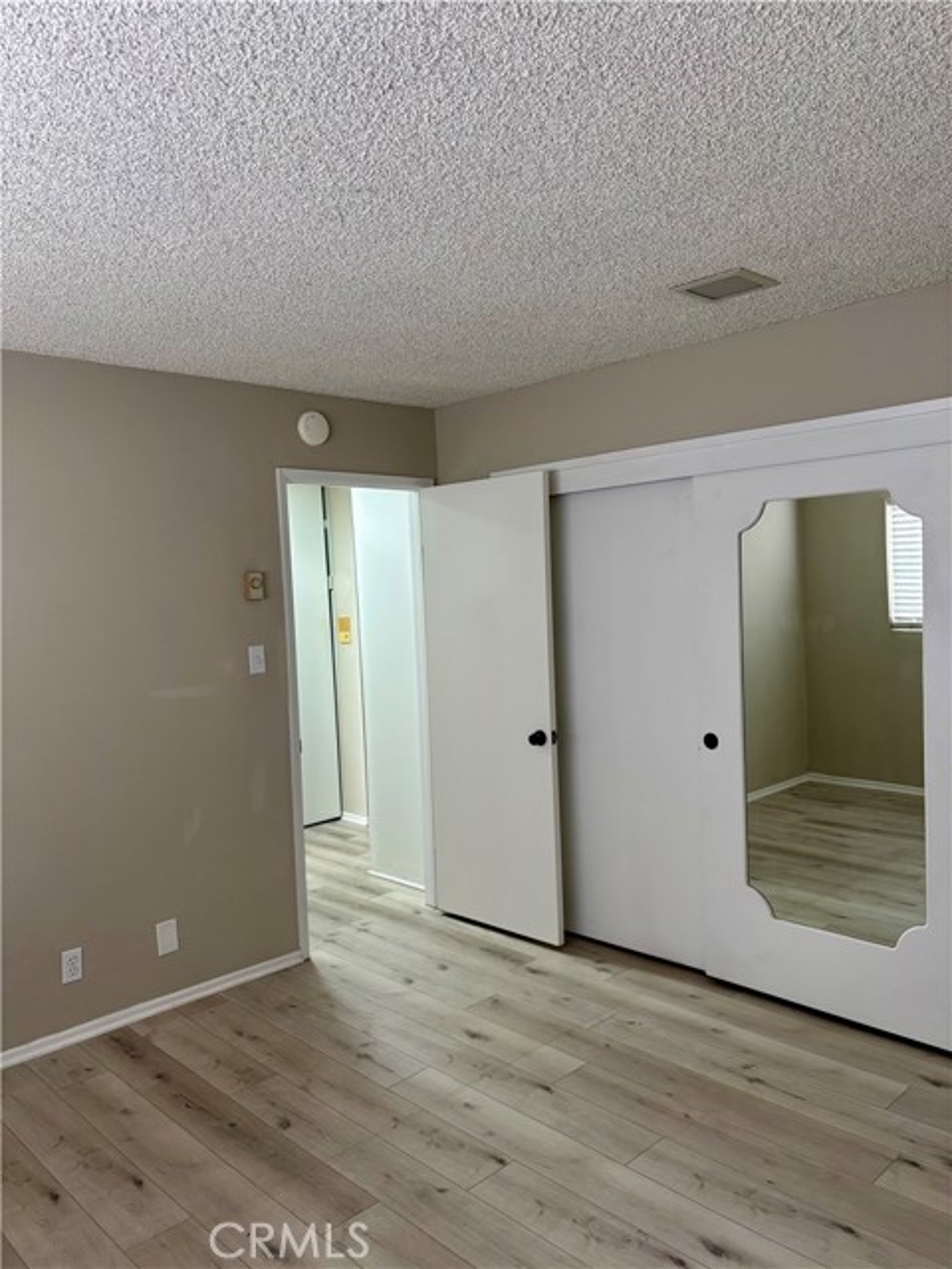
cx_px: 476
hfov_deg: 53.1
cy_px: 634
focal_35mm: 26
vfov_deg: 67.3
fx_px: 953
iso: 125
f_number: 1.6
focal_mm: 5.96
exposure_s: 1/80
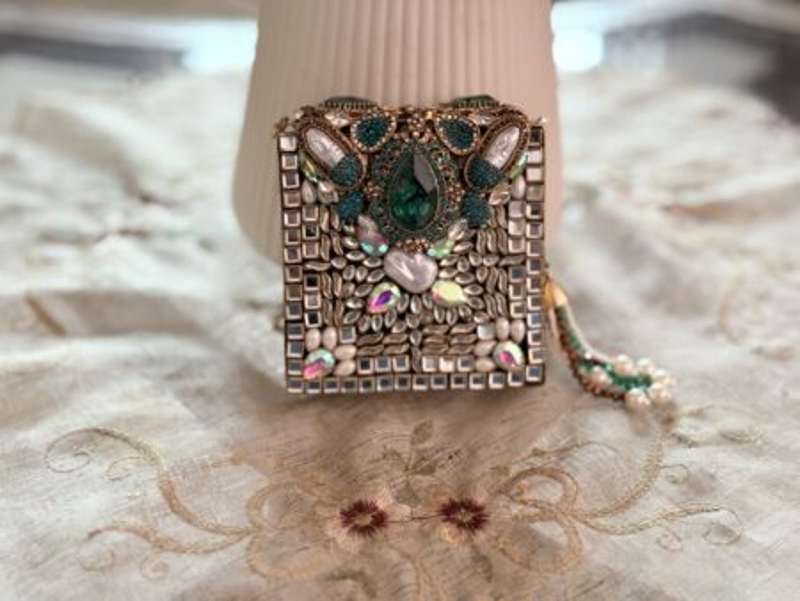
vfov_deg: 30.3
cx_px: 400
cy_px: 300
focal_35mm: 48
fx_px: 1110
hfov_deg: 39.6
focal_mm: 6.76
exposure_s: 1/43
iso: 250
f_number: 1.78
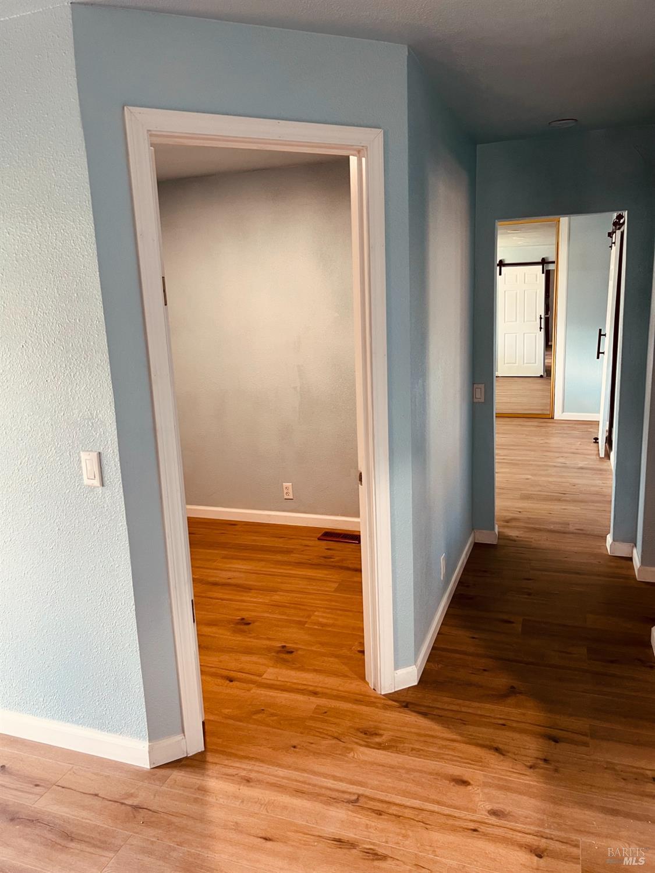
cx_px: 328
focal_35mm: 26
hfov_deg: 53.1
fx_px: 656
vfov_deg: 67.3
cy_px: 436
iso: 125
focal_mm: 5.7
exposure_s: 1/60
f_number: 1.5
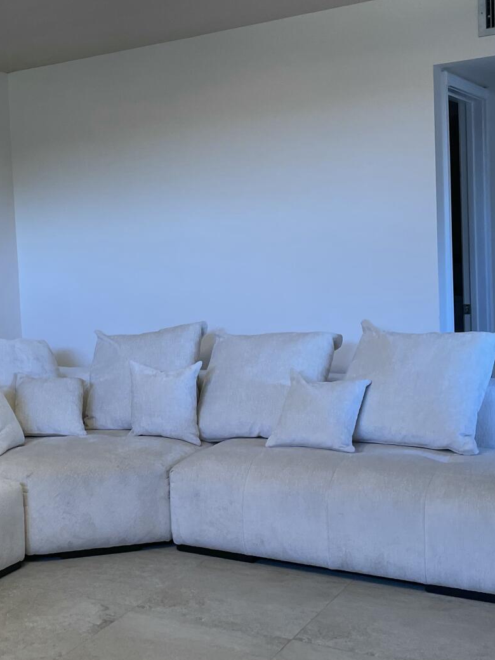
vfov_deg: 38.2
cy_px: 319
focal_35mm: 50
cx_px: 46
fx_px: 953
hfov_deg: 28.0
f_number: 1.6
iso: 100
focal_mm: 4.2
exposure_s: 1/120
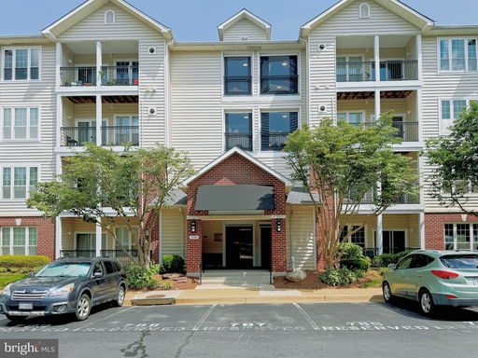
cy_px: 179
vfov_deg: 56.8
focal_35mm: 24
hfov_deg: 71.6
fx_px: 331
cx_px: 239
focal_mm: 6.76
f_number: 1.78
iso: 80
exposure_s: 1/4167
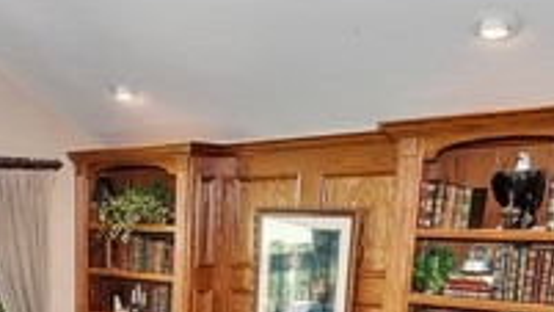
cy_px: 393
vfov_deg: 21.8
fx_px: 734
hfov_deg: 39.5
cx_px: 99
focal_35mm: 50
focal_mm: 10
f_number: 8
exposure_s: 1/30
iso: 400
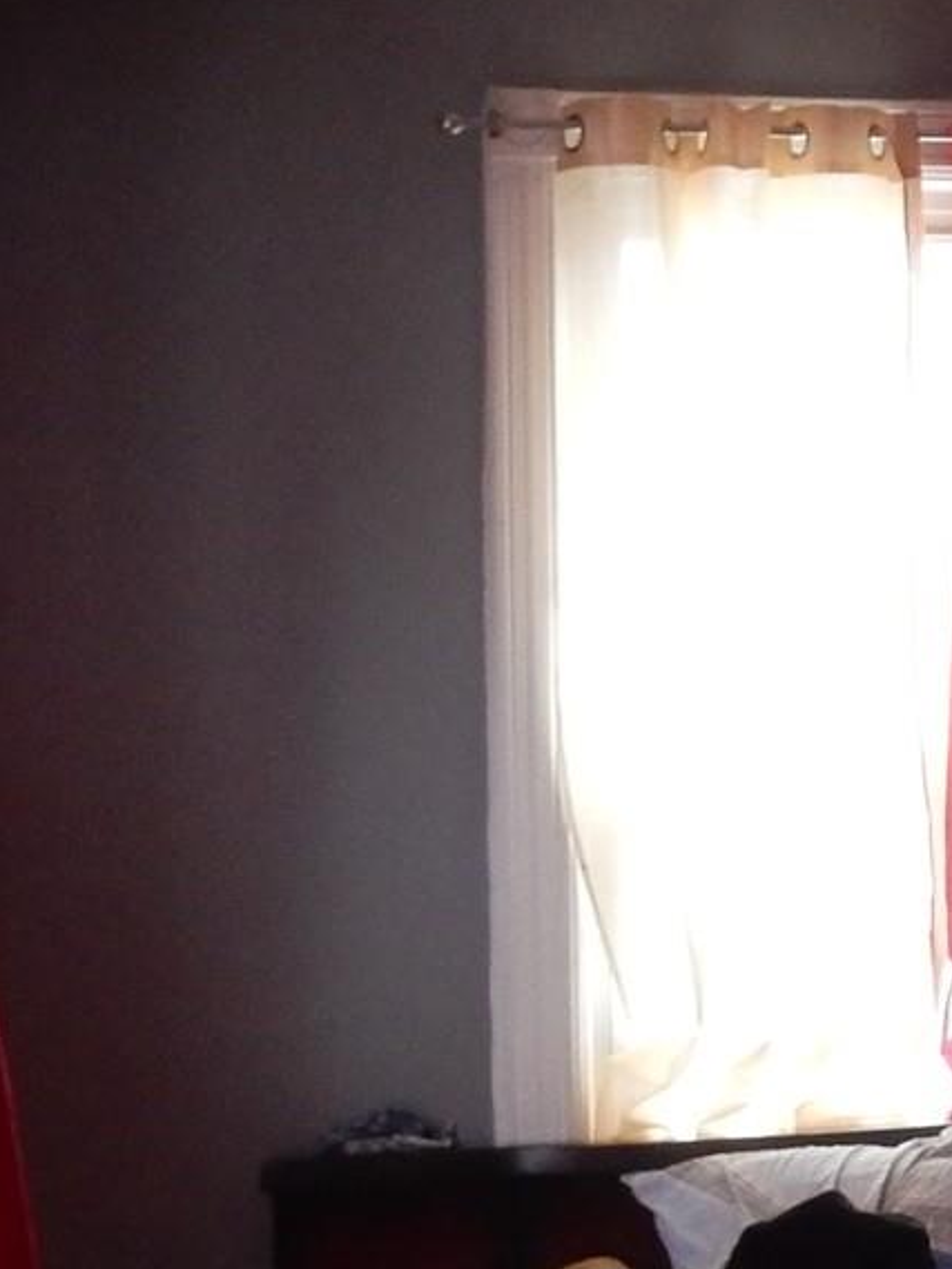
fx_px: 3299
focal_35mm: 90
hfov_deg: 15.3
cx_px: 1385
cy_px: 698
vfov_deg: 21.8
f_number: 3.7
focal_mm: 4.5
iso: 400
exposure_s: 1/20
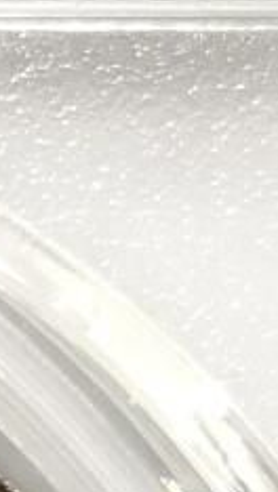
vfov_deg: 4.7
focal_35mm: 454
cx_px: -607
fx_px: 5937
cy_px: 614
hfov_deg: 2.6
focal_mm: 5.56
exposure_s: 1/100
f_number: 16
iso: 200
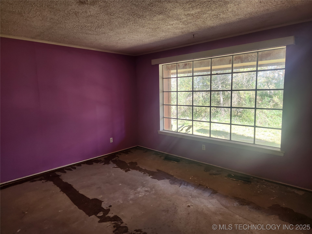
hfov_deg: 73.9
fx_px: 207
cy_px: 117
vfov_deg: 58.9
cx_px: 156
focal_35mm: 23
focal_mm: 5.4
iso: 200
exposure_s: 1/120
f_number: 1.8
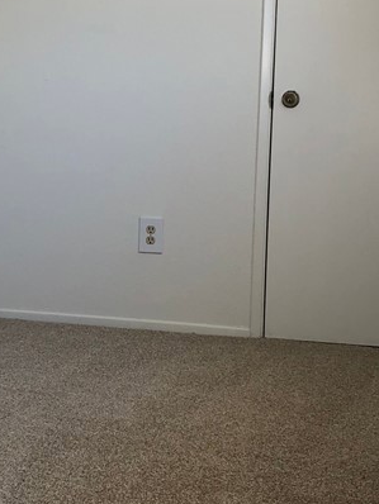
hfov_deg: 20.2
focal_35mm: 72
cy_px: 255
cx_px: 65
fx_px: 1050
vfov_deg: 27.0
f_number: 1.8
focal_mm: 4
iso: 50
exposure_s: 1/120
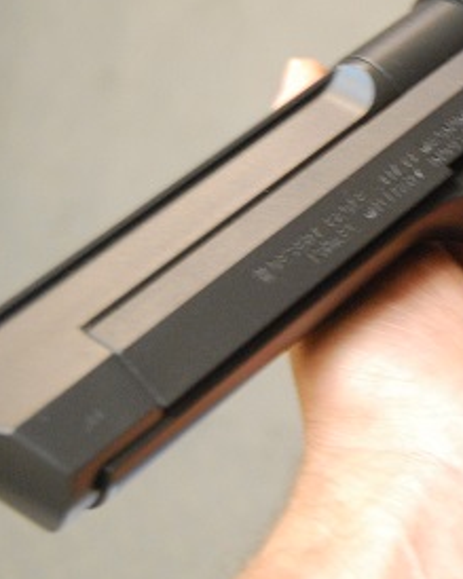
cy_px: 181
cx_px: 444
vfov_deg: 18.2
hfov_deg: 14.5
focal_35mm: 105
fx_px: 1800
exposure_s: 1/30
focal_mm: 34
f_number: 4.2
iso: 1600
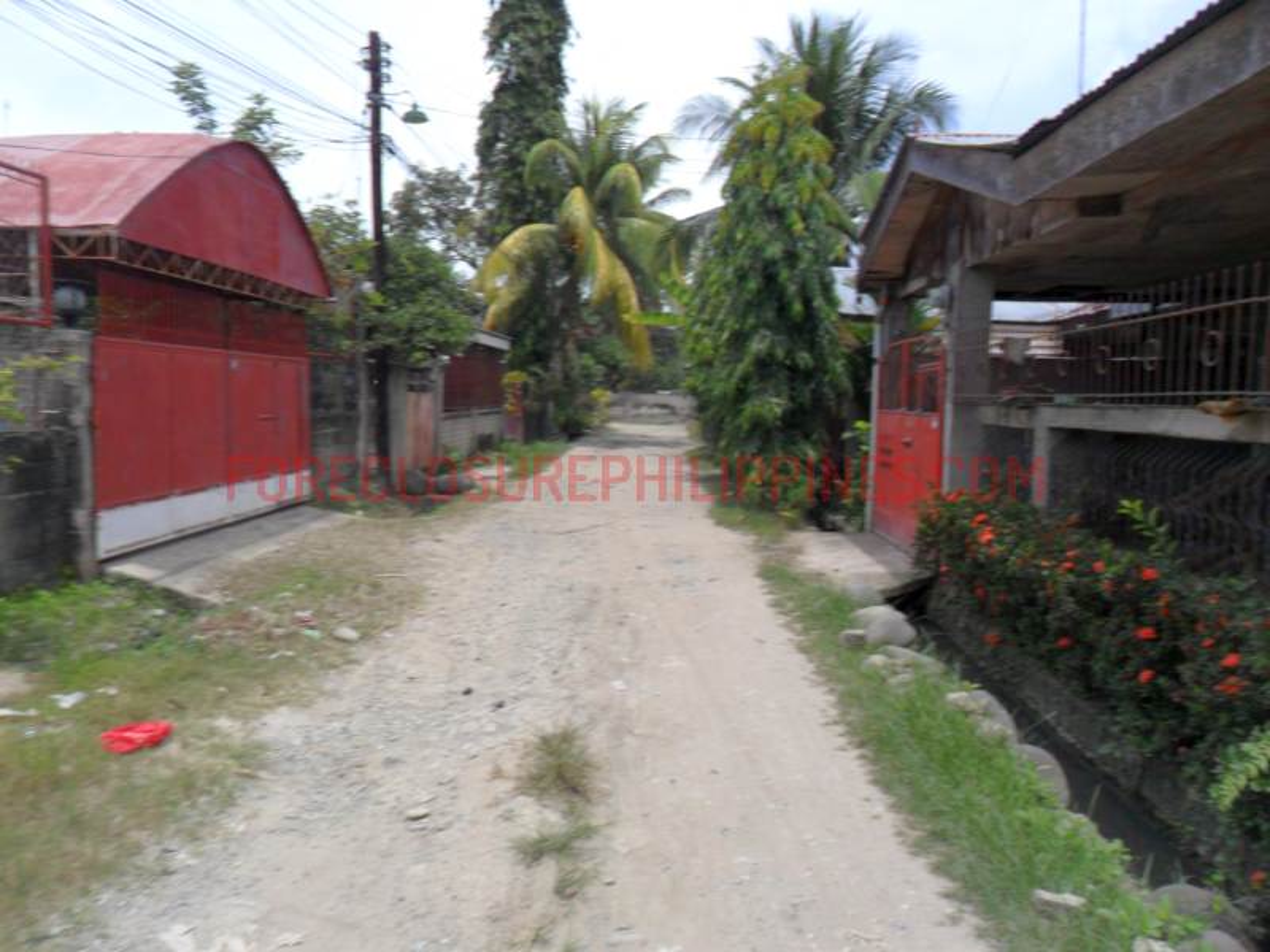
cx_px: 635
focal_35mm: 27
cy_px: 476
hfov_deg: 65.3
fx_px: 991
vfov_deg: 51.4
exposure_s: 1/180
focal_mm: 4.9
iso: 80
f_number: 8.9
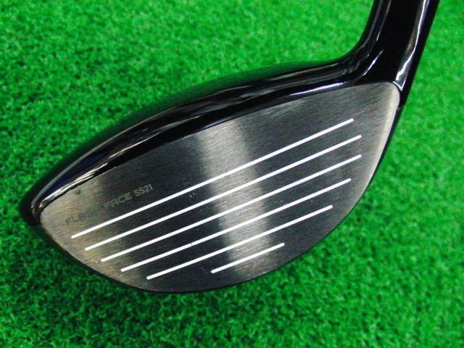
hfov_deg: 50.1
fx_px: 496
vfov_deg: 38.7
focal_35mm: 37
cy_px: 174
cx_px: 232
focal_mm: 6.42
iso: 3200
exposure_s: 1/160
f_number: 3.6
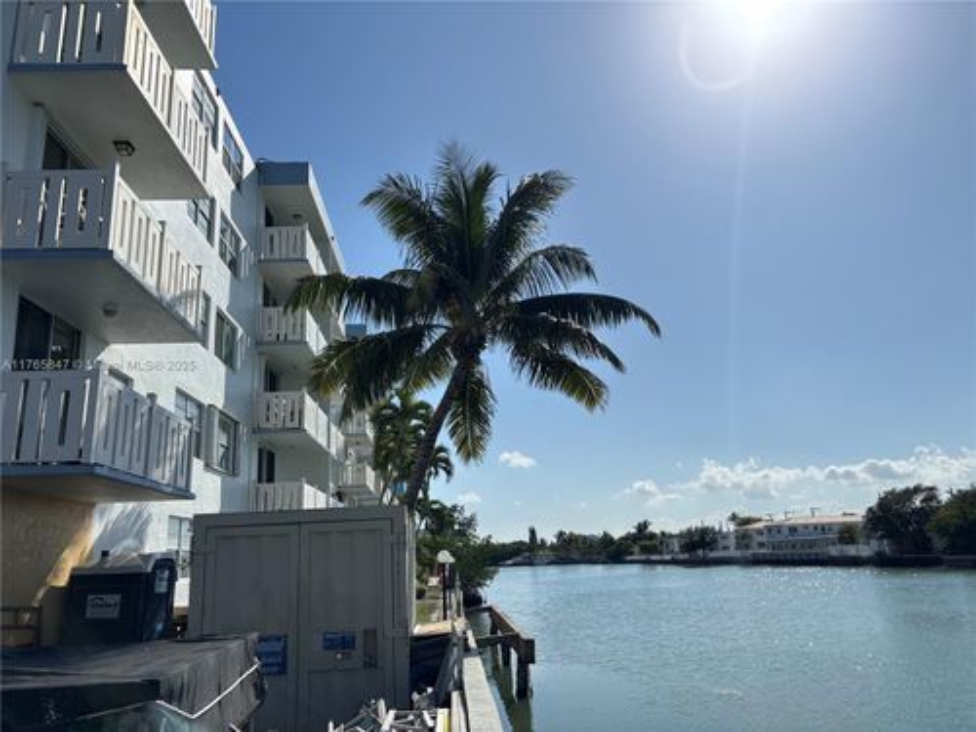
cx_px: 488
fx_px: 733
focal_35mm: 26
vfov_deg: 53.1
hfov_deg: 67.3
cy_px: 366
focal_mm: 5.96
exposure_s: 1/5348
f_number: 1.6
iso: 50
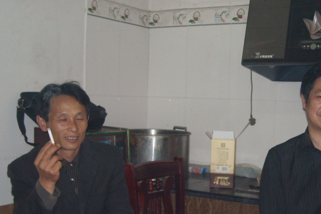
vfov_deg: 24.9
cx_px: 203
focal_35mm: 54
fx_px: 481
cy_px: 151
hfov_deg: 36.6
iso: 200
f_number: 2.8
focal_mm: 5.7
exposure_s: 1/60
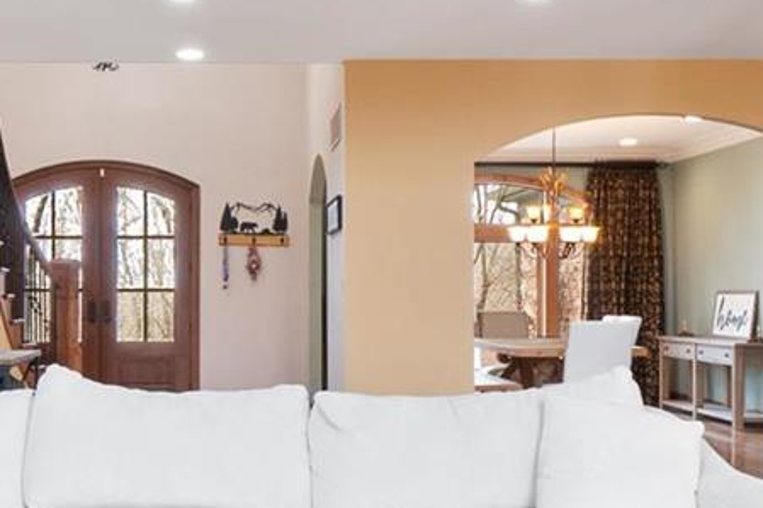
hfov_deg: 34.7
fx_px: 1208
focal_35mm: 57
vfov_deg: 23.7
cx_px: 243
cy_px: 325
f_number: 8
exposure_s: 1/5
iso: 400
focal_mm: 8
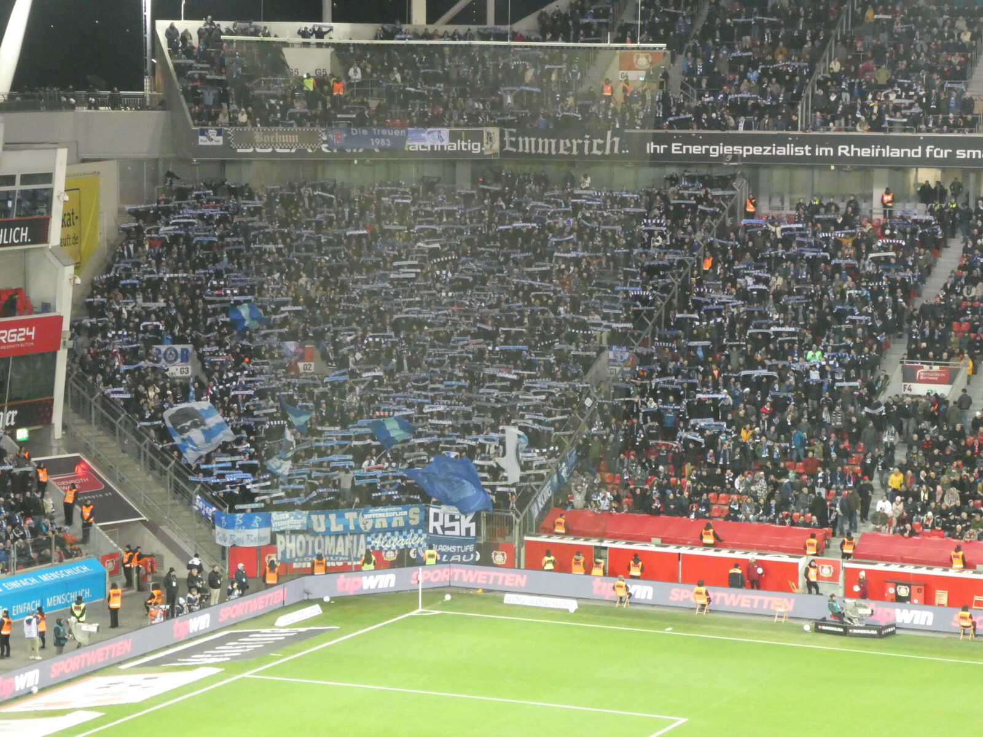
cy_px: 368
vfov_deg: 14.0
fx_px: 3010
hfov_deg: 18.5
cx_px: 492
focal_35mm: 106
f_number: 5.1
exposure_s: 1/80
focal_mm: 19
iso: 1250
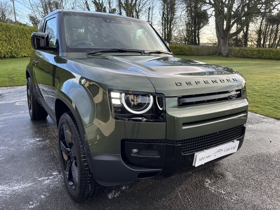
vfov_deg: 53.1
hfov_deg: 67.3
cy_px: 105
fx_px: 210
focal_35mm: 26
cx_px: 140
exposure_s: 1/297
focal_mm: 5.96
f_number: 1.6
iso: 50
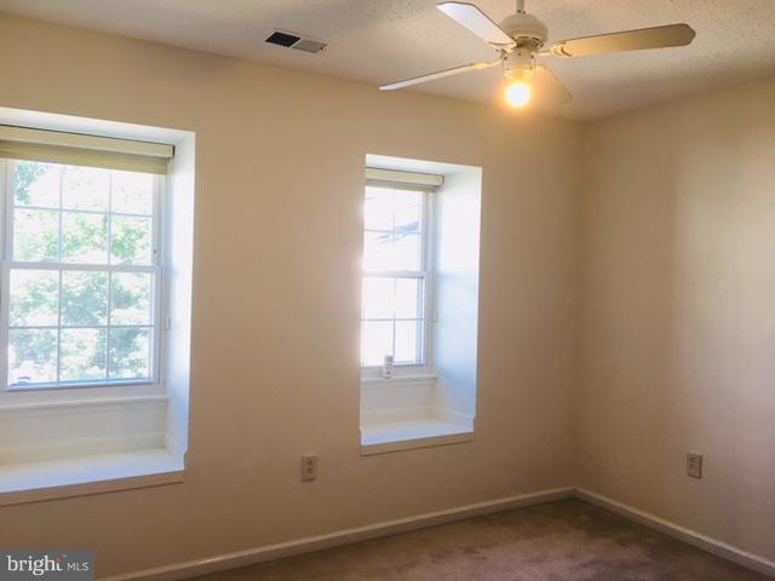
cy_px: 290
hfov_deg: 61.7
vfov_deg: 48.2
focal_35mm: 29
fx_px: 649
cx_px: 388
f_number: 2.2
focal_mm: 4.15
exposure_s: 1/40
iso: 32
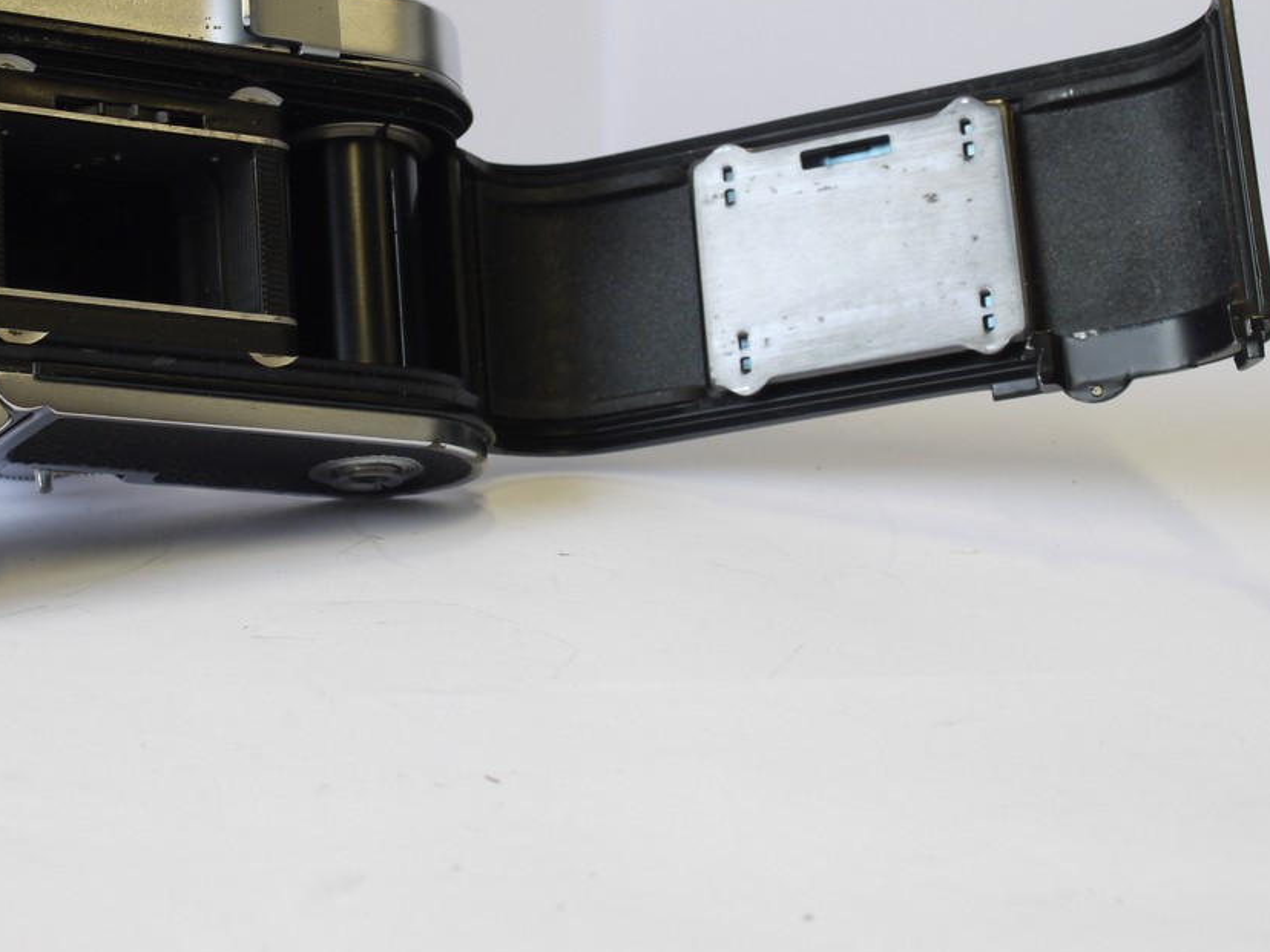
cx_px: 446
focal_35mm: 87
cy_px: 302
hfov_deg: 22.4
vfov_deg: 16.9
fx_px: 3192
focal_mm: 30
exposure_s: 1/50
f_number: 8
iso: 400
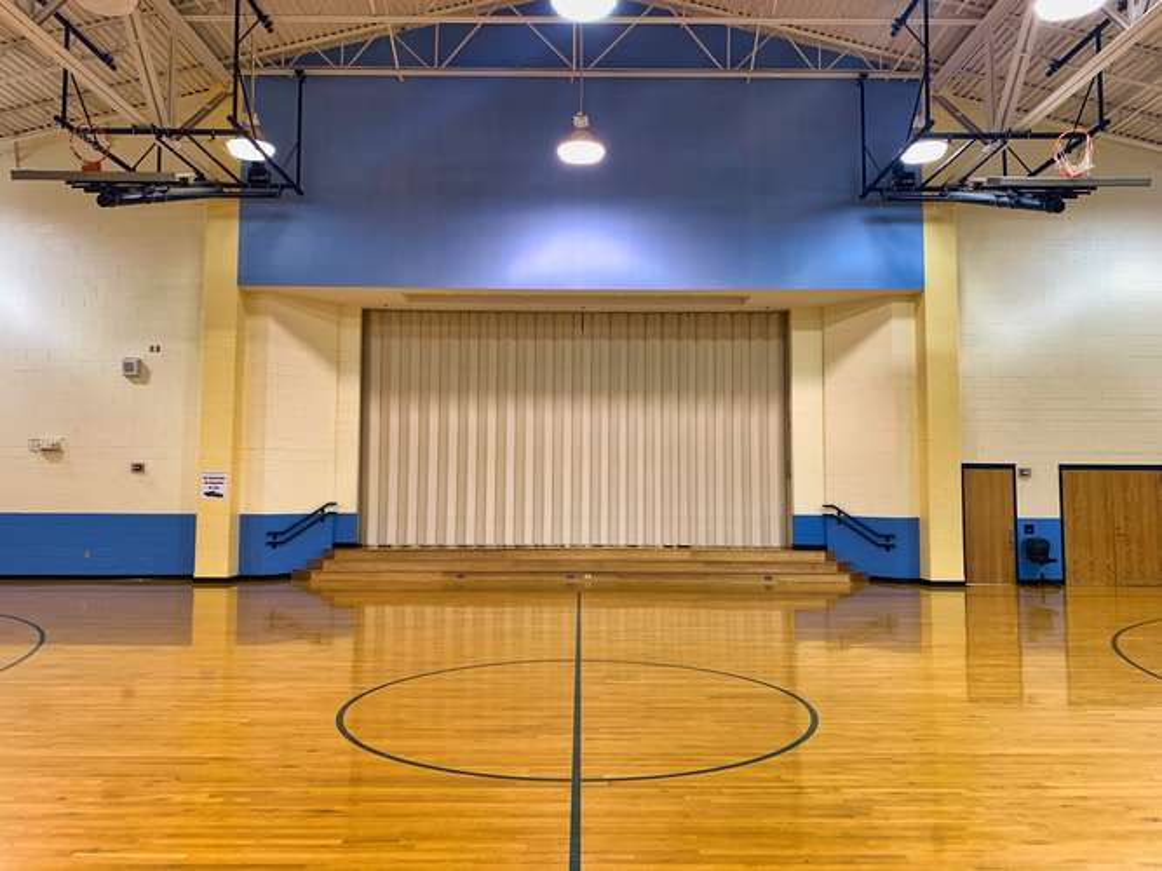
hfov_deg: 67.3
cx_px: 581
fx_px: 873
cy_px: 436
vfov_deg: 53.0
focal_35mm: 26
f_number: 1.8
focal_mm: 4.25
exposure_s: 1/60
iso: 125
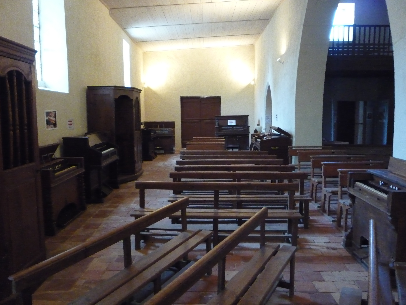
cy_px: 152
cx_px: 203
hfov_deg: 60.0
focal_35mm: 30
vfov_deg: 46.8
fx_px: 352
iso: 800
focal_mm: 5.2
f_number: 3.3
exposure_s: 1/25
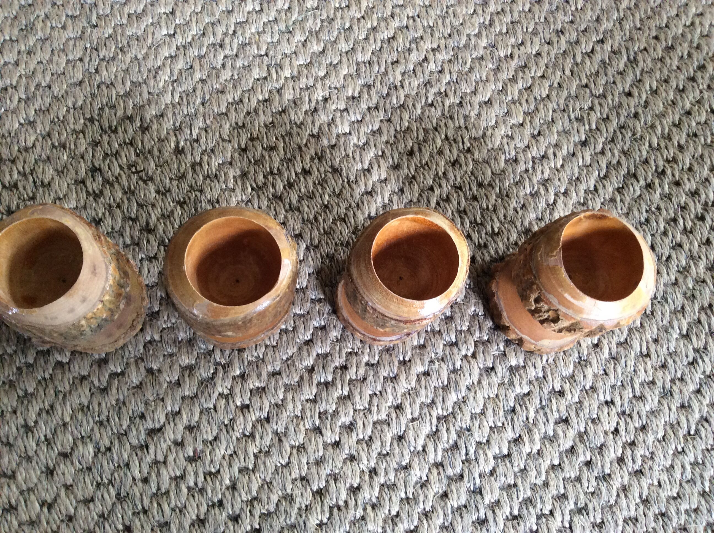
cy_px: 266
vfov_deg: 44.1
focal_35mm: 32
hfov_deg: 56.9
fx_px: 659
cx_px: 357
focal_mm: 3.3
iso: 125
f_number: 2.4
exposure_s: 1/25
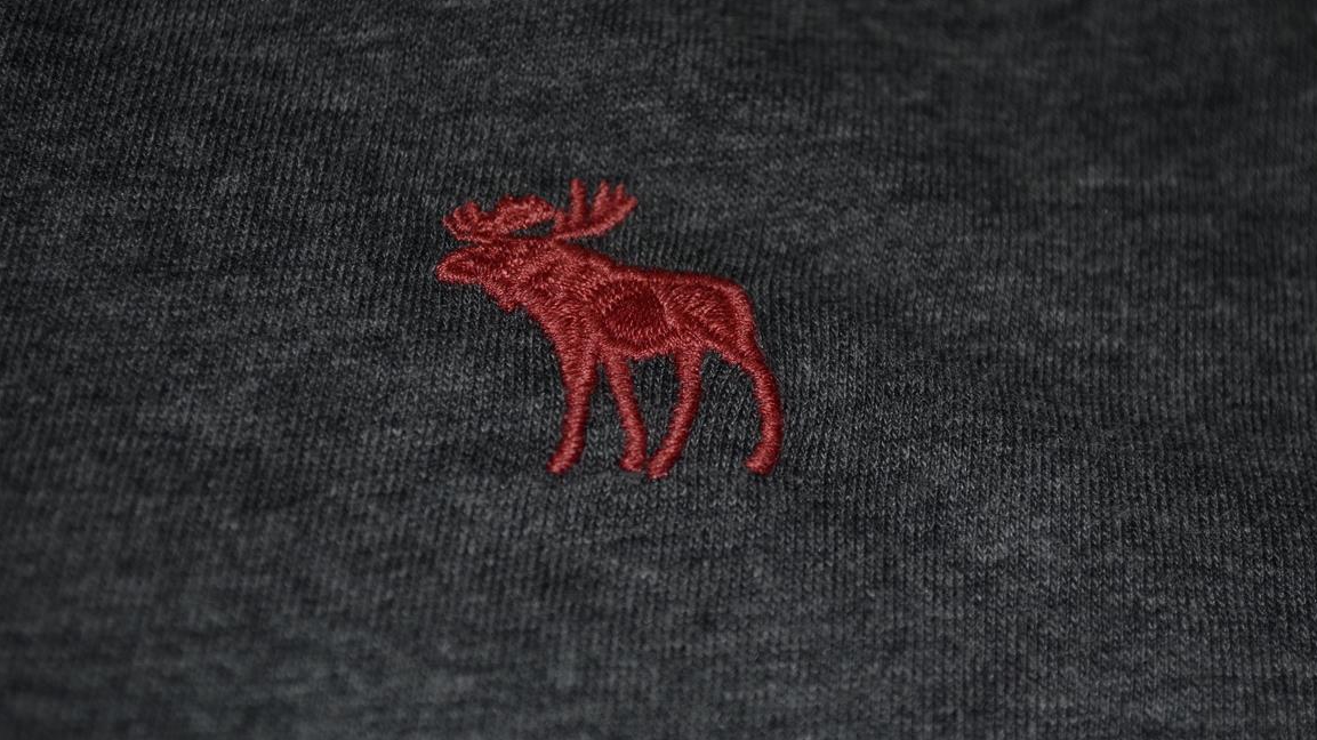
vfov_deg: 14.7
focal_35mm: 82
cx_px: 660
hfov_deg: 25.9
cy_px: 357
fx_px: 2863
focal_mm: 52
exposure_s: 1/60
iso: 100
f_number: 5.6
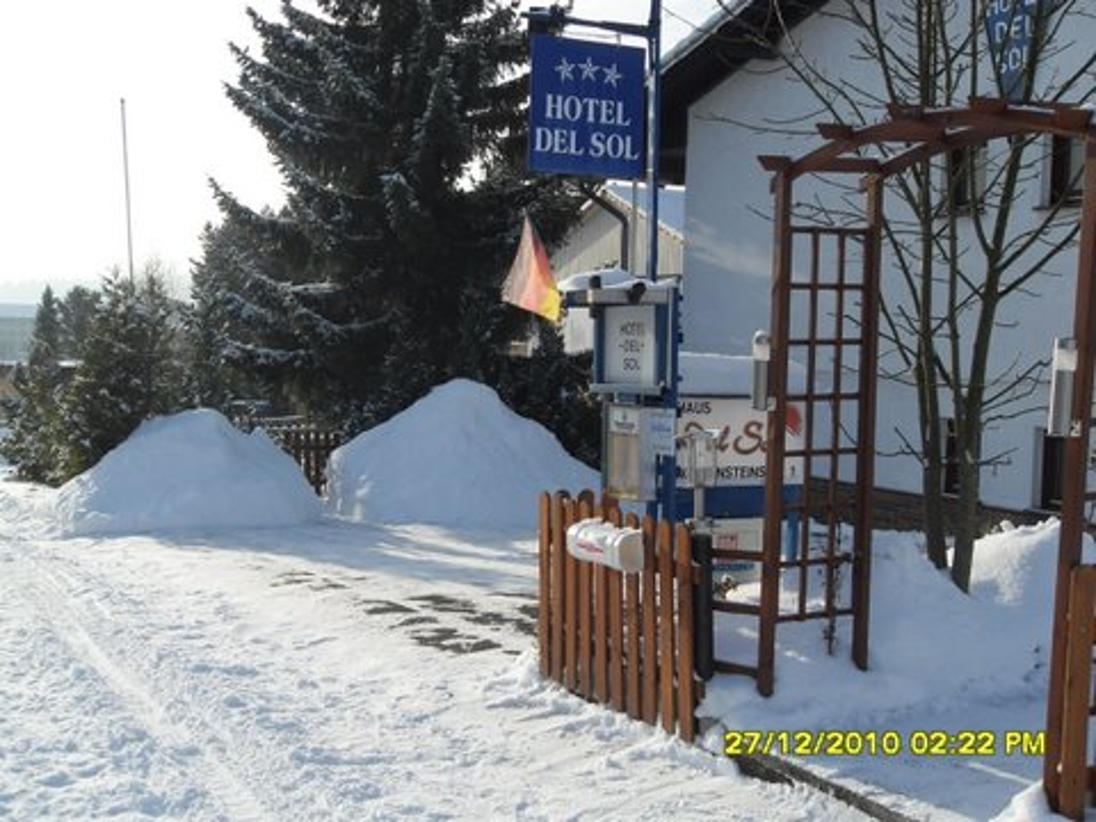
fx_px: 1361
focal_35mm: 43
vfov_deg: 33.6
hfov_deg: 43.9
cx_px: 548
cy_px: 411
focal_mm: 7.9
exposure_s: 1/180
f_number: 8.7
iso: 80
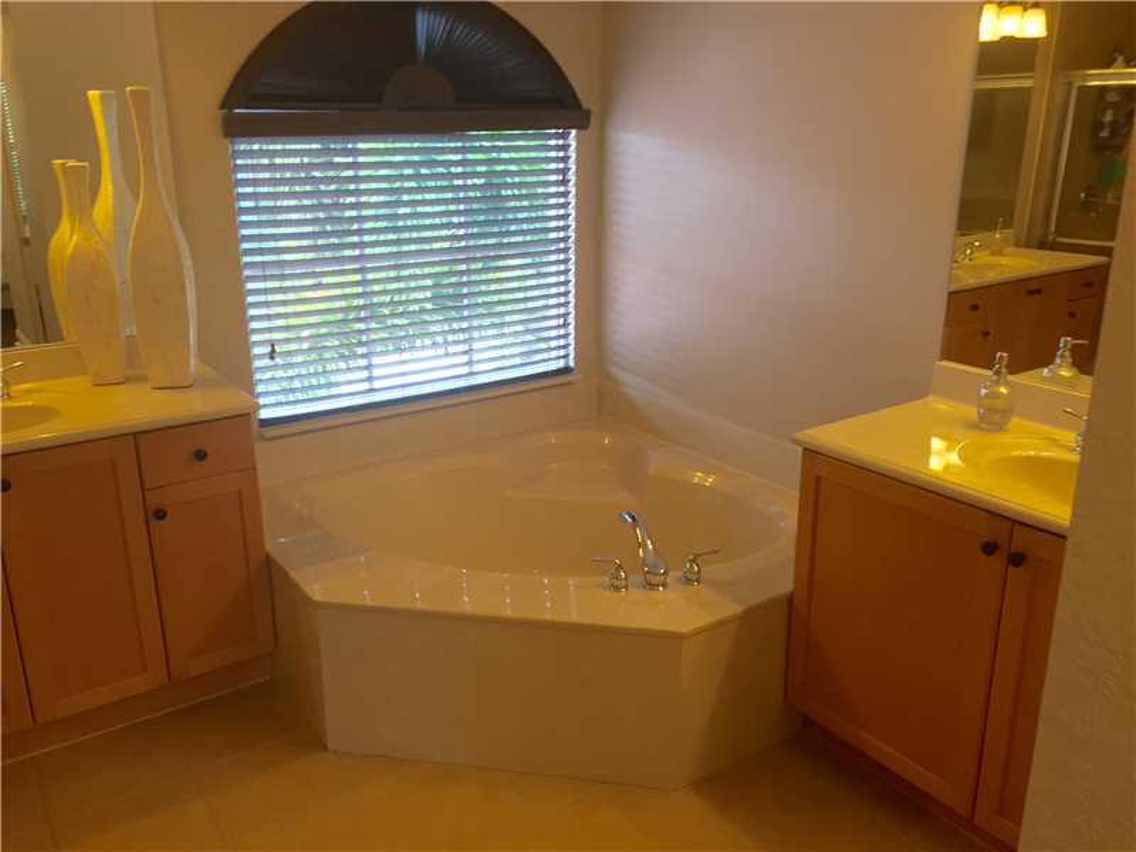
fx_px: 952
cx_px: 568
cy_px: 426
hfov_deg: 61.7
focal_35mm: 29
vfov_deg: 48.2
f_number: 2.2
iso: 64
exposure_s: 1/30
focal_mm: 4.15
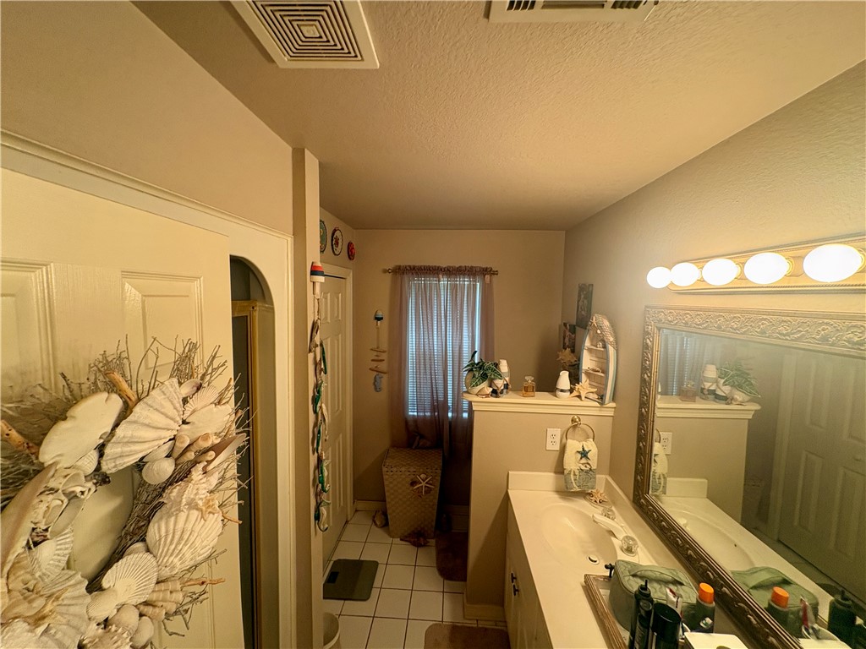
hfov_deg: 102.1
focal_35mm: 14
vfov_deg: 85.7
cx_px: 433
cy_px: 324
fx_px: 350
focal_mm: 2.22
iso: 250
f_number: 2.2
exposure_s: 1/60
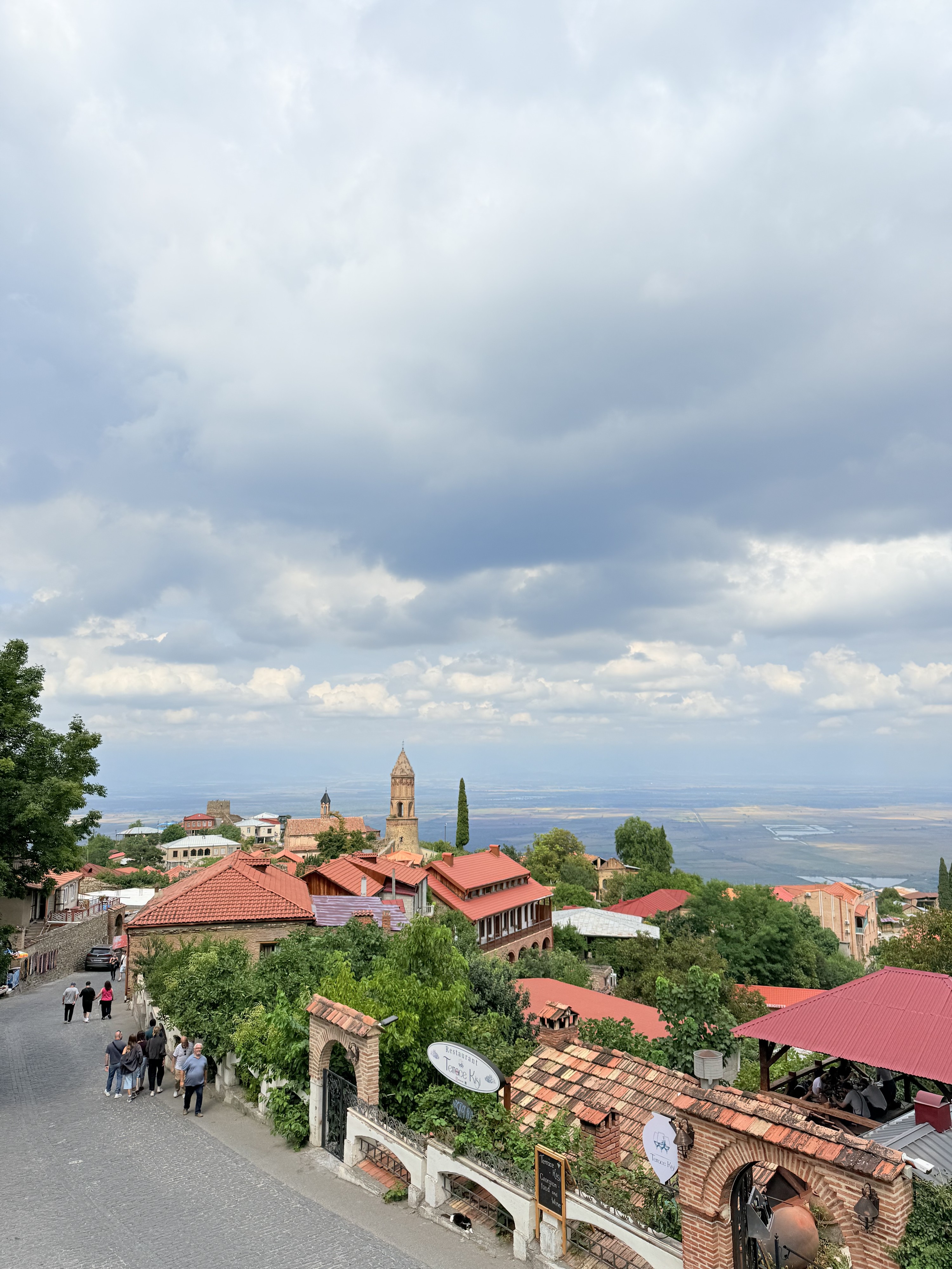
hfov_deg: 56.8
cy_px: 634
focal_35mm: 24
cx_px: 476
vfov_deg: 71.6
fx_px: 880
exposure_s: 1/9091
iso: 80
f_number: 1.78
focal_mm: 6.76
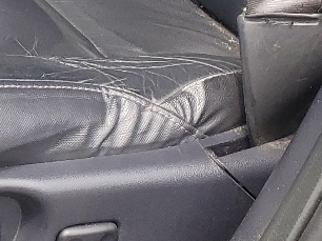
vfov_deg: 10.0
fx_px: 1264
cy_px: -264
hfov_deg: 12.9
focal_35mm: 136
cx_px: -291
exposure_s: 1/526
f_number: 1.5
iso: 50
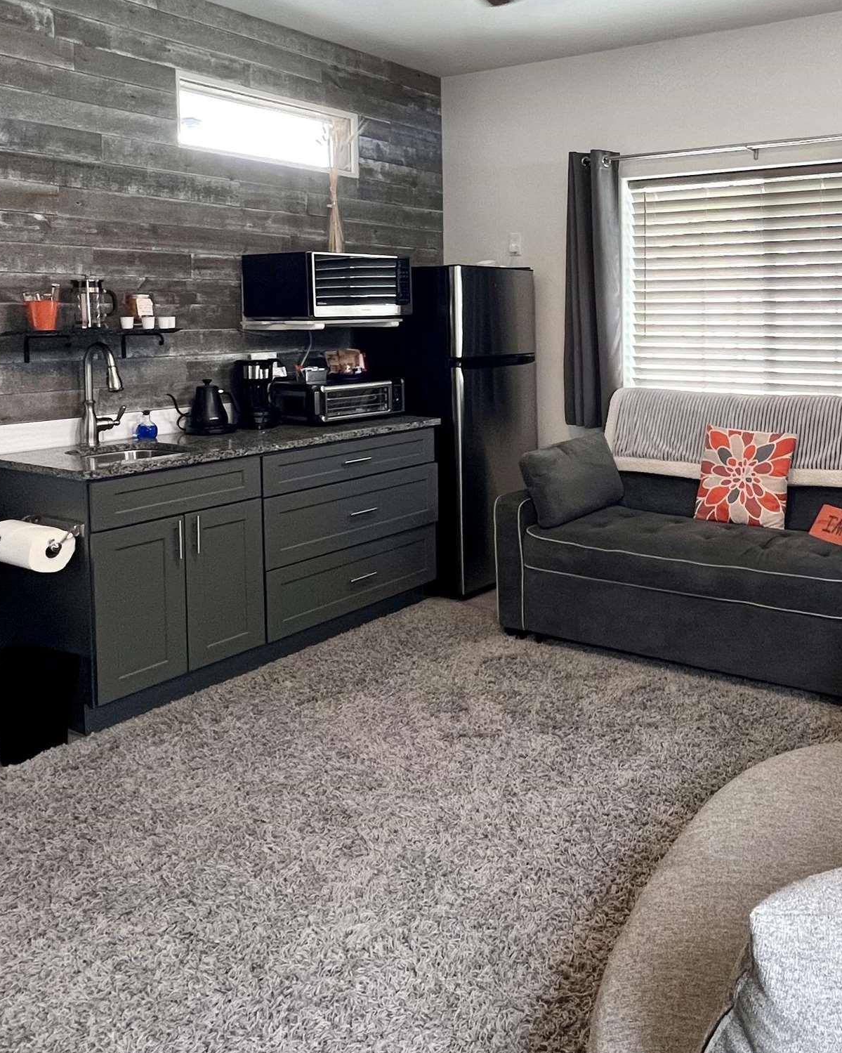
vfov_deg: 64.4
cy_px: 355
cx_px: 709
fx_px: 810
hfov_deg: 50.5
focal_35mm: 26
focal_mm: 1.57
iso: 250
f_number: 1.8
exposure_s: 1/60
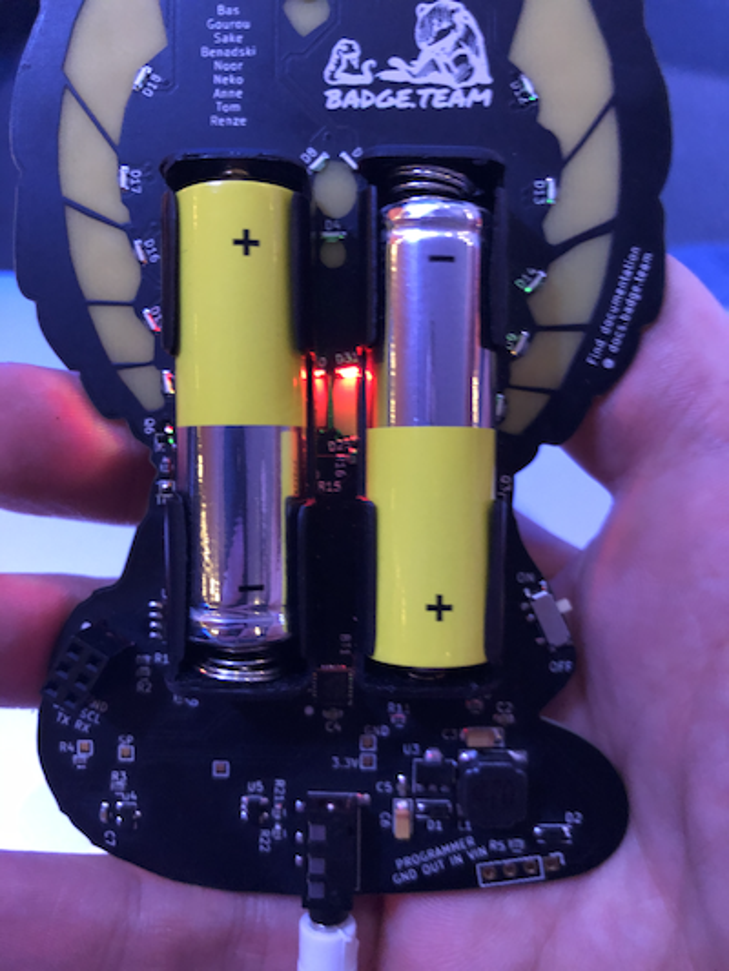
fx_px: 786
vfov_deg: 63.4
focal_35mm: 28
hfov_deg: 49.8
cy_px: 486
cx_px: 364
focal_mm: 3.99
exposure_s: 1/4
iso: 100
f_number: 1.8
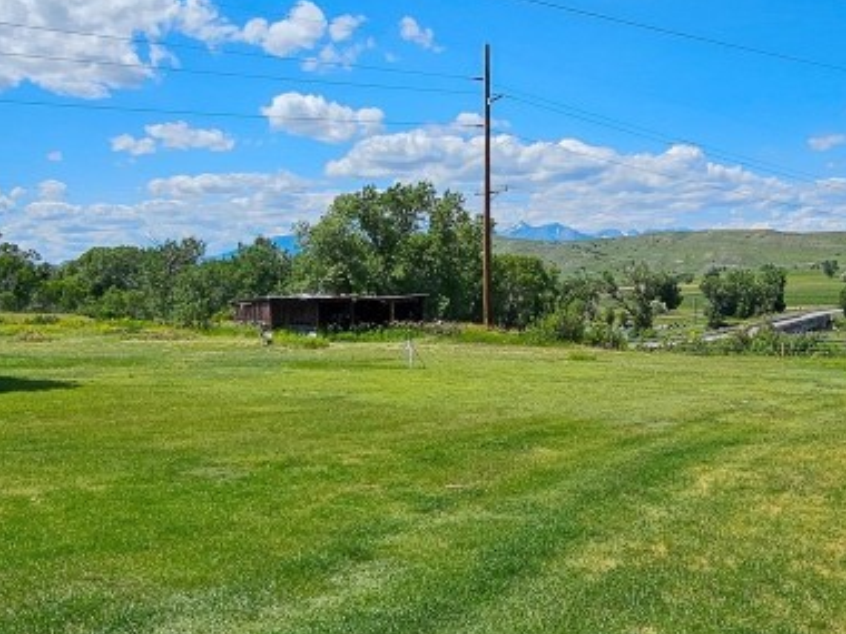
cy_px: 311
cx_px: 459
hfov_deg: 52.6
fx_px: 855
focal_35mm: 35
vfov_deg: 40.7
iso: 50
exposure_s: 1/3600
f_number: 2.2
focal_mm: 2.2
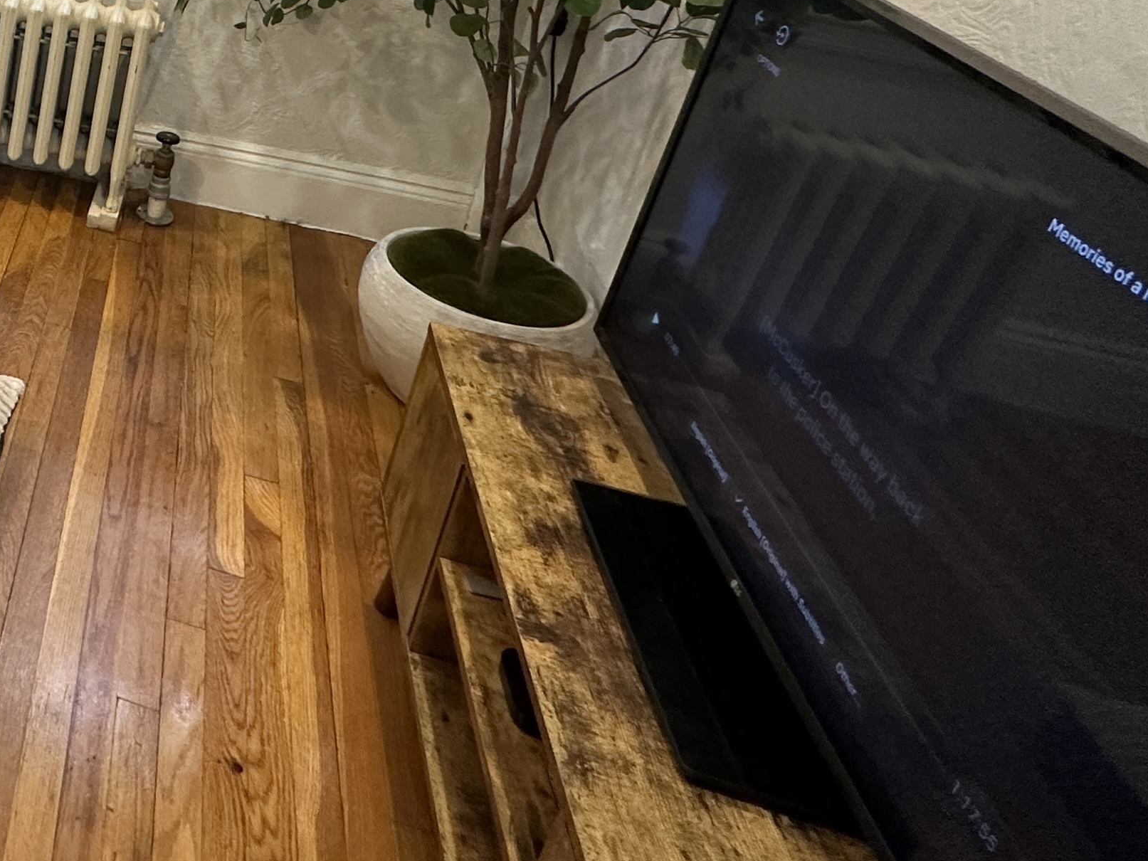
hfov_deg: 37.7
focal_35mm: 35
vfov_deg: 37.1
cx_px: -266
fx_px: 1161
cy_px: 29
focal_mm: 2.22
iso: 160
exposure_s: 1/60
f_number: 2.2
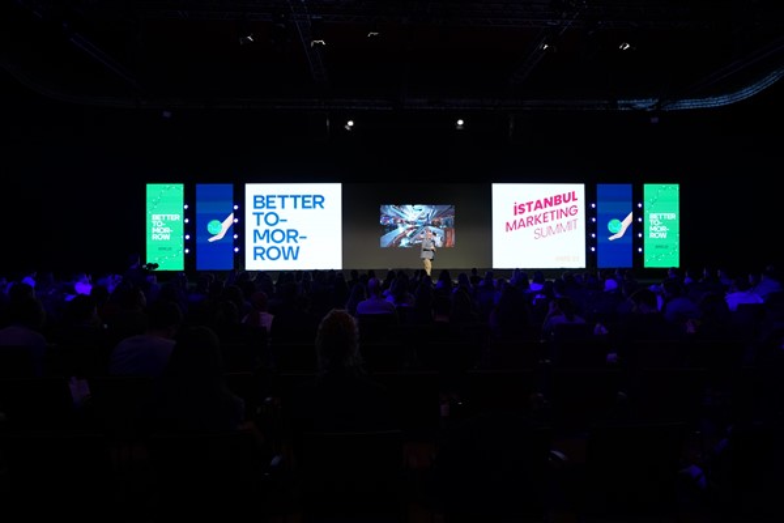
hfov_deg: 76.1
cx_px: 392
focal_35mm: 23
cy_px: 262
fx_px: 501
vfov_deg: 55.1
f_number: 2.8
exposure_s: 1/200
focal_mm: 23
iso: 1250
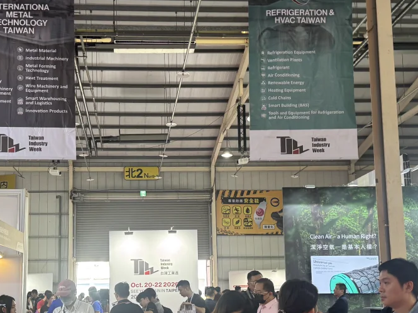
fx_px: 628
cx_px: 164
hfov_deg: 36.7
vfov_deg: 27.8
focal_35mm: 52
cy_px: 207
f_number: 1.78
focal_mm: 6.76
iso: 125
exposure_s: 1/60
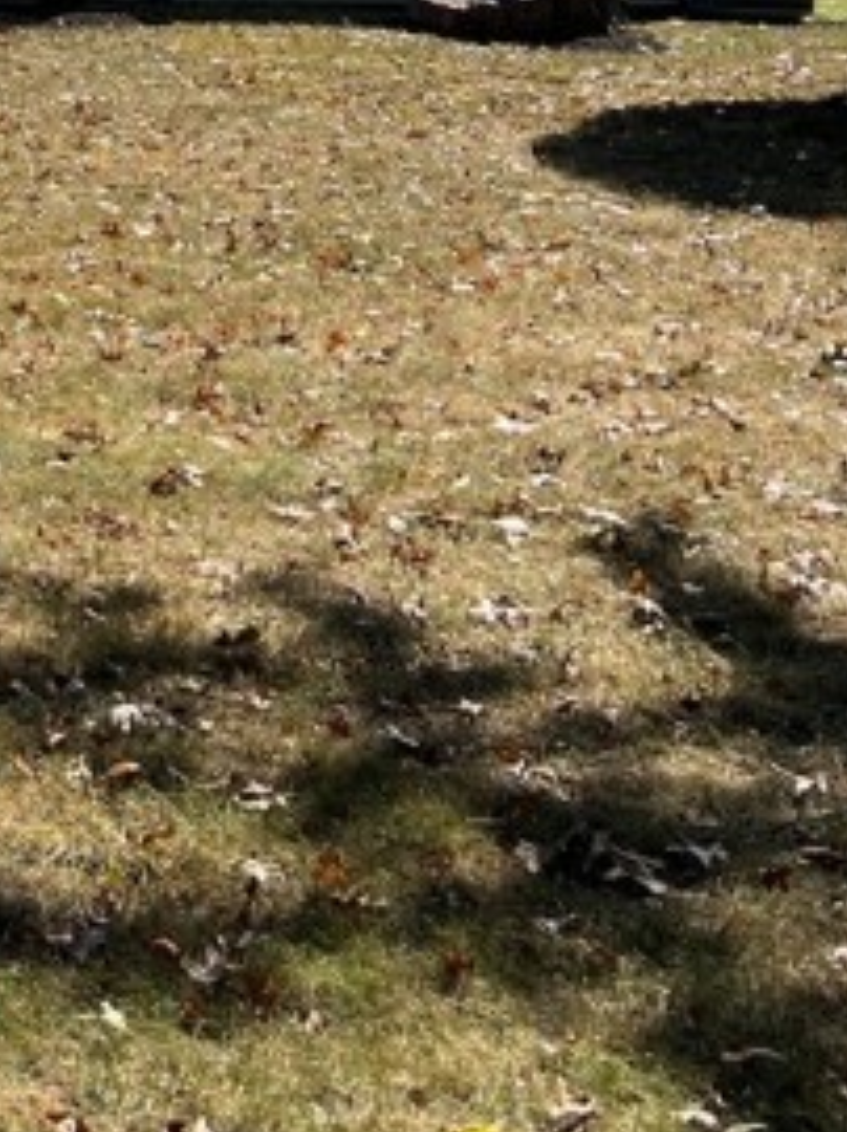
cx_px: -323
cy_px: -55
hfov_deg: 18.2
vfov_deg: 24.8
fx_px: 2418
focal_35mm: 74
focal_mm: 5.7
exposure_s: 1/3165
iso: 50
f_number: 1.5
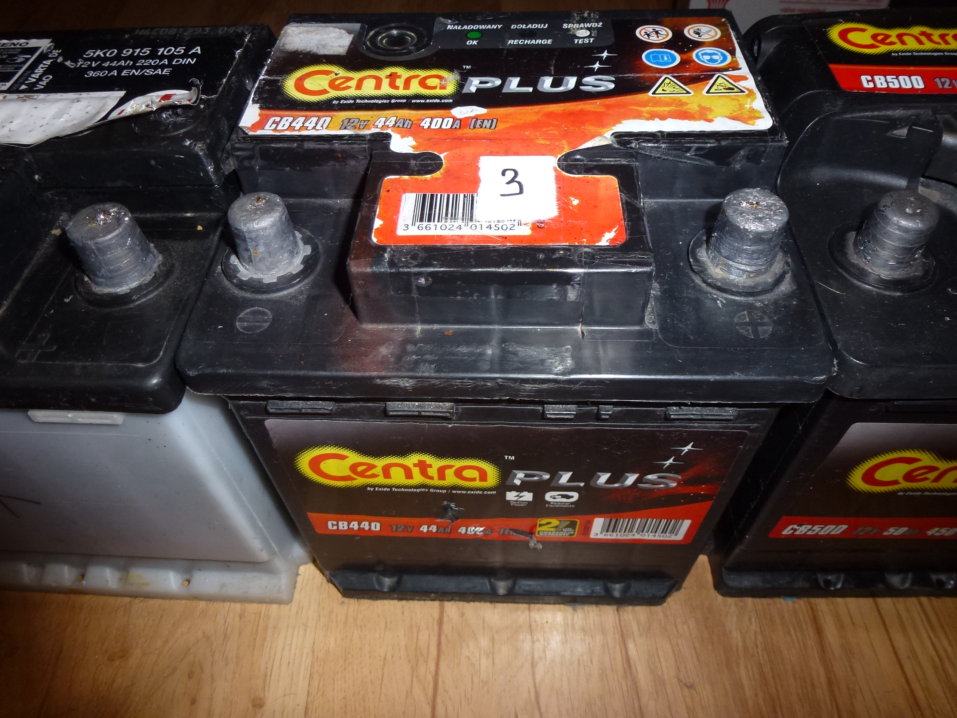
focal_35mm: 24
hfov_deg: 71.6
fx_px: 664
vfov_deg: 56.8
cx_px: 478
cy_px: 359
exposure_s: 1/60
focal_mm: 4.3
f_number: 3.3
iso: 160
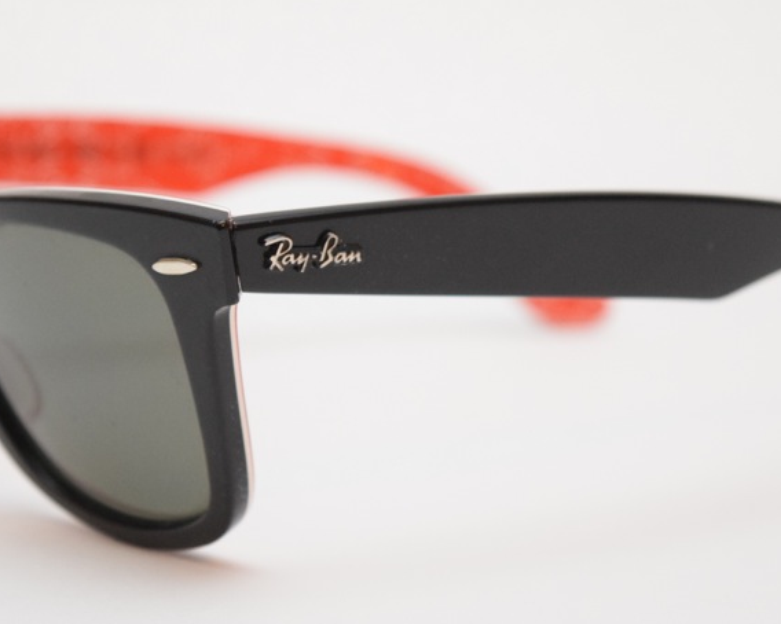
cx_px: 320
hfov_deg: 14.9
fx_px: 2981
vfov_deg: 12.0
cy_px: 280
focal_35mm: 129
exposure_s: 1/60
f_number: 5.6
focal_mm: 52
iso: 2500
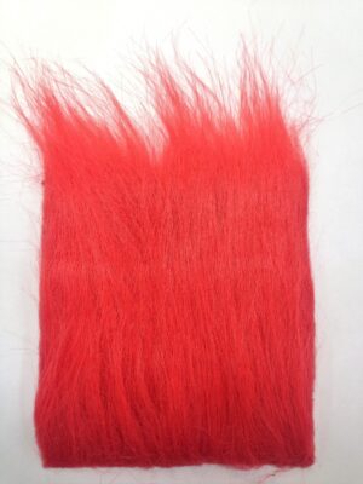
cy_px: 242
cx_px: 182
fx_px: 461
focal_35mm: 33
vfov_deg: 55.4
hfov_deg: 42.9
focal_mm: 4.12
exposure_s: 1/20
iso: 80
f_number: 2.4
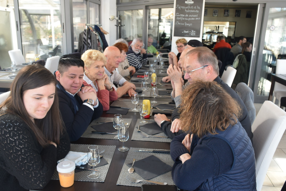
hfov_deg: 57.2
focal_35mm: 33
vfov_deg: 40.0
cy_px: 96
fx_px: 262
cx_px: 143
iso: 400
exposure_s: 1/125
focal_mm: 22
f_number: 5.6
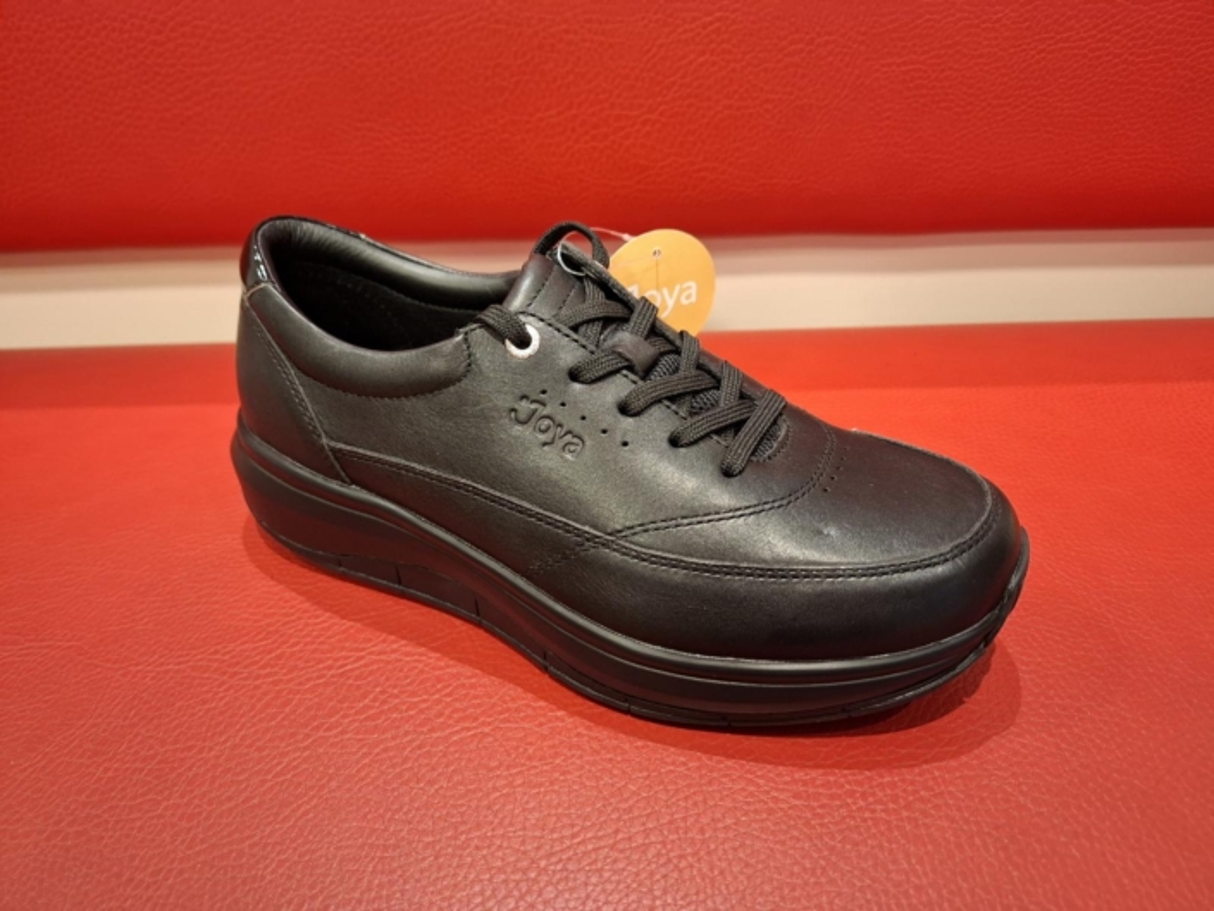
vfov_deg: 58.9
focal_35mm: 23
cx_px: 607
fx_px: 807
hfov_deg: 73.9
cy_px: 456
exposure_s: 1/50
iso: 320
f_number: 1.8
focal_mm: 5.54
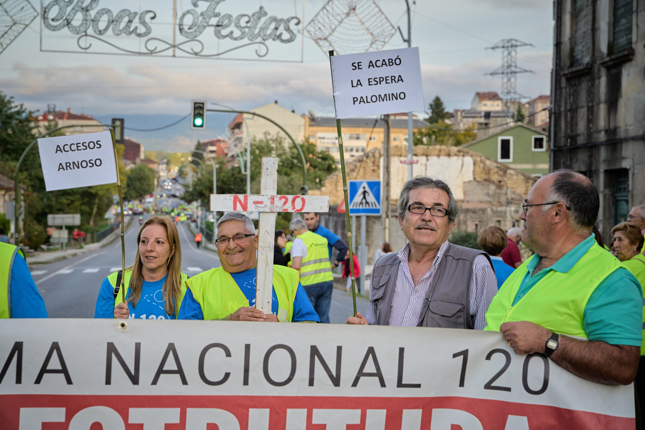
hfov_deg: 27.0
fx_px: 1344
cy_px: 215
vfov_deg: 18.2
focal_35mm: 75
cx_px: 322
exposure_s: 1/200
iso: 400
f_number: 6.3
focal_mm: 75
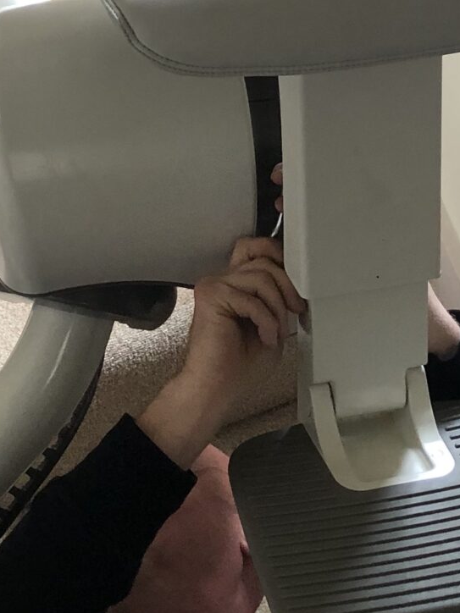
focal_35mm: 99
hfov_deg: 14.8
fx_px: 1754
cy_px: 53
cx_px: 77
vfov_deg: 19.4
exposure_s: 1/15
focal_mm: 3.99
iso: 40
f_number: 1.8
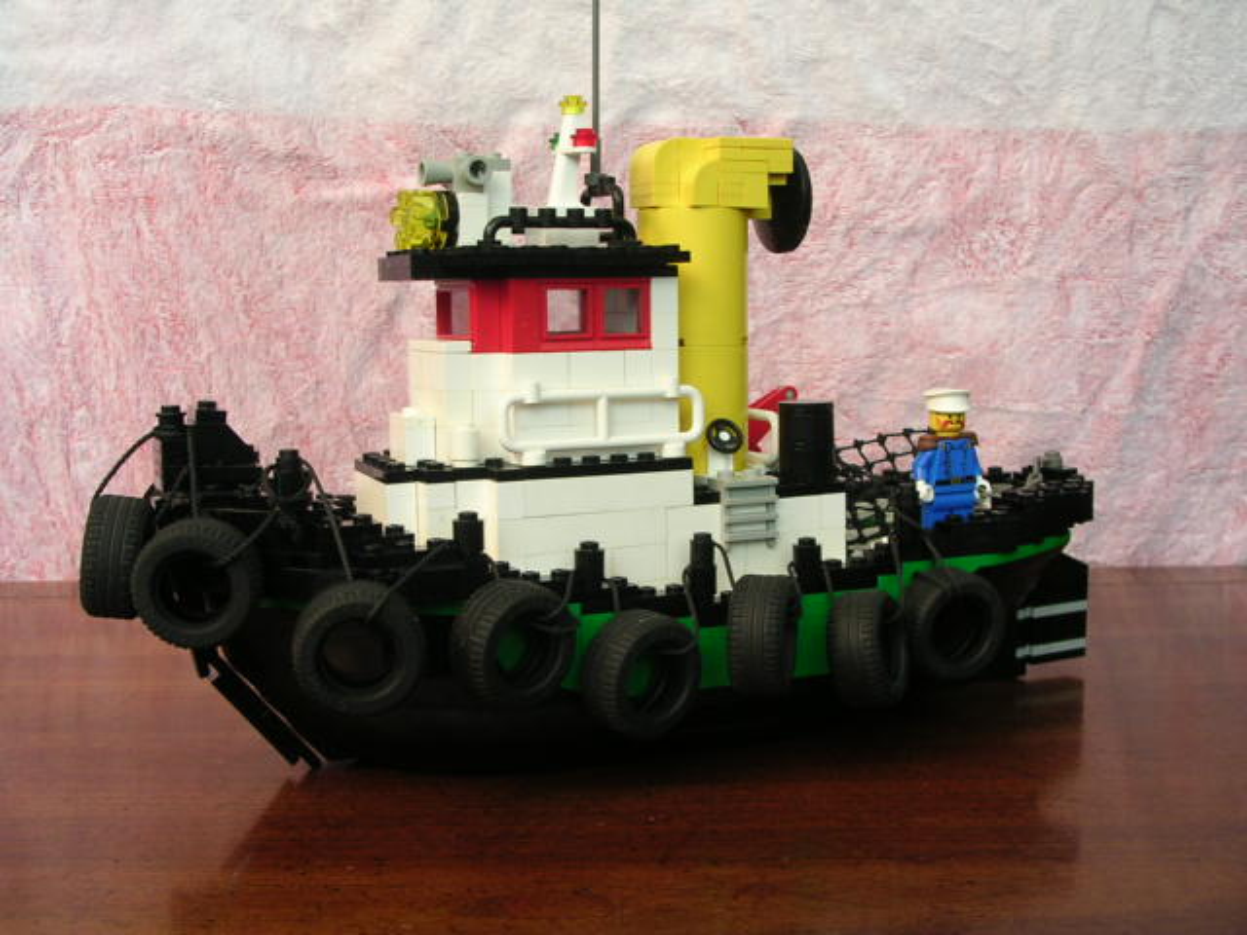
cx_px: 624
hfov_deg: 43.9
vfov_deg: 33.6
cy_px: 468
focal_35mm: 43
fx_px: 1549
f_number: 3
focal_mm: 6.6
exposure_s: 1/3.8
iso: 152
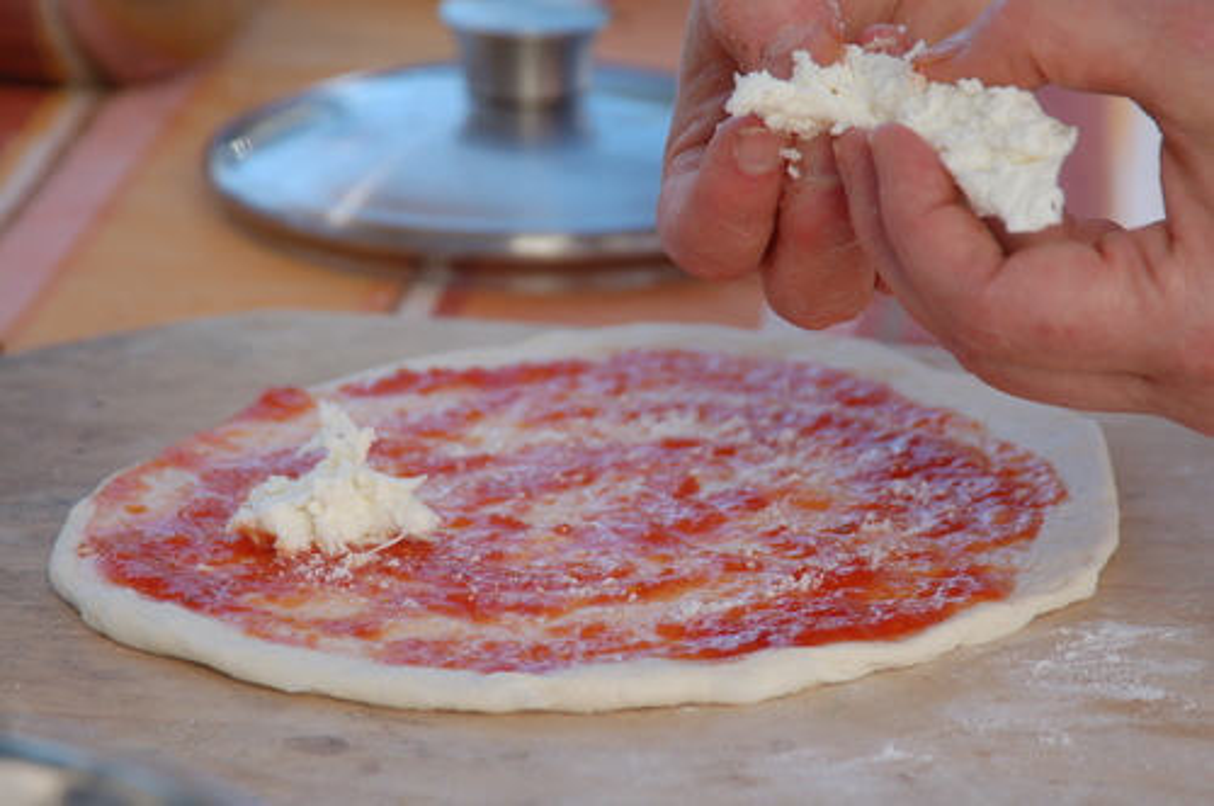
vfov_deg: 8.3
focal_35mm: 165
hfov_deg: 12.5
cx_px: 607
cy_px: 403
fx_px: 5557
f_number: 5.6
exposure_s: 1/500
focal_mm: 110
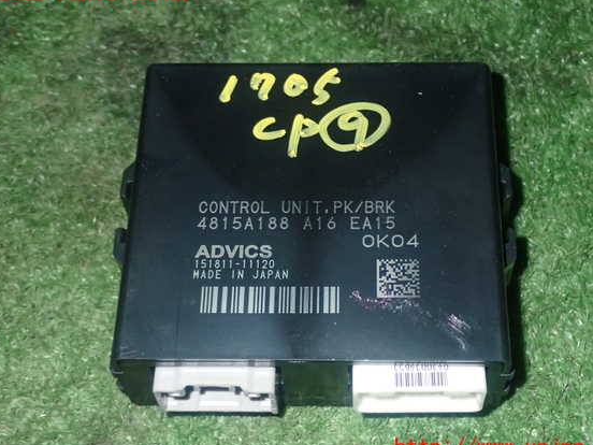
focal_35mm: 63
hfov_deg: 30.7
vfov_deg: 23.3
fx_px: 1079
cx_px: 315
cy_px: 220
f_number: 10
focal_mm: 10.35
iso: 800
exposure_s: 1/60
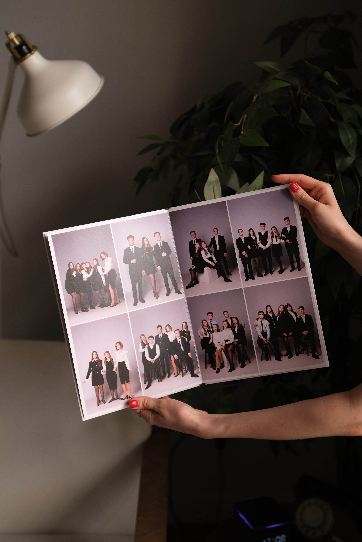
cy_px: 272
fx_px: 769
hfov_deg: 26.5
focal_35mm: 51
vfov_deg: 38.9
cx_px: 178
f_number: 2
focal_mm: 33
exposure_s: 1/125
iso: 400
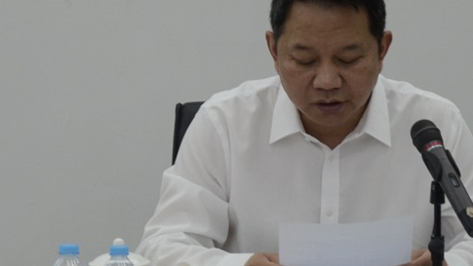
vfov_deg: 8.9
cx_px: 289
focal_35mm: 136
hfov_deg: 15.8
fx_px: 1706
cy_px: 131
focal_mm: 70
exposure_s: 1/30
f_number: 5.3
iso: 1000
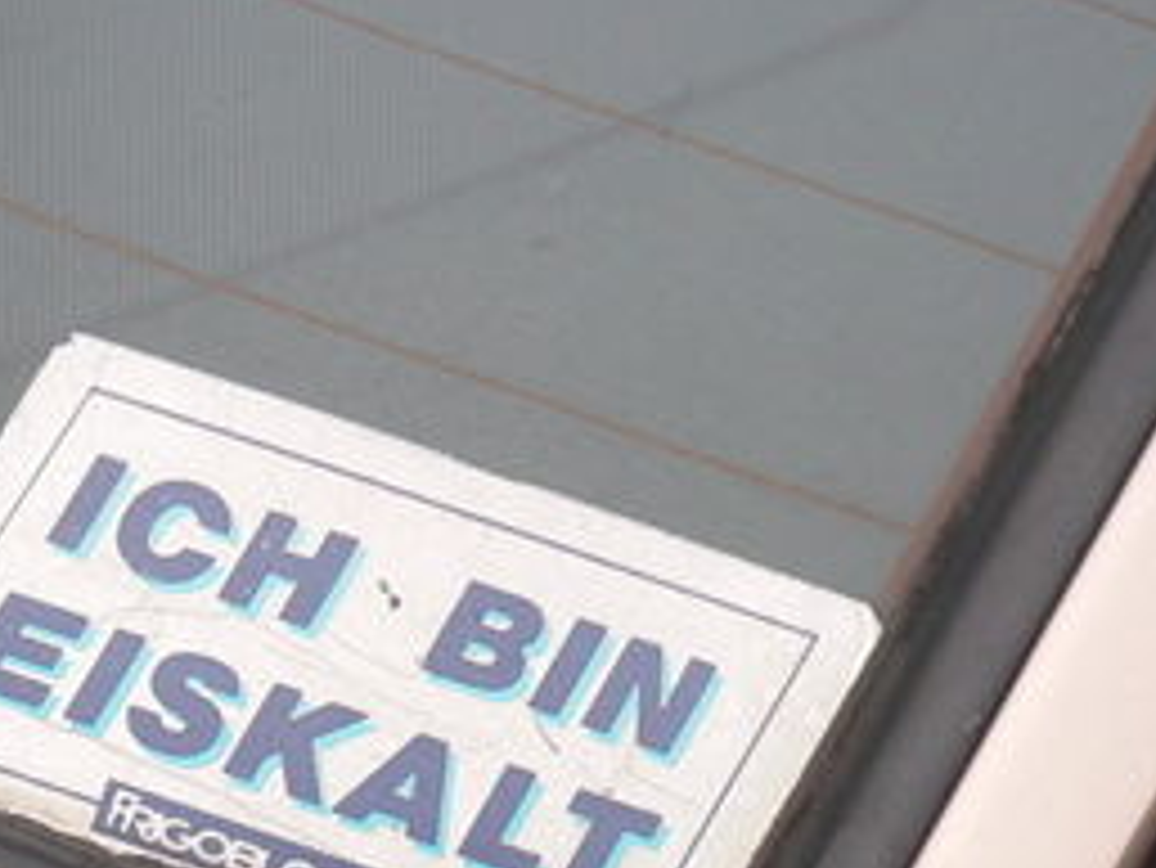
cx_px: 333
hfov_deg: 22.3
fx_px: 2907
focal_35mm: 87
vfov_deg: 16.8
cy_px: 702
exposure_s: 1/200
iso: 80
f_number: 2.8
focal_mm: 5.8
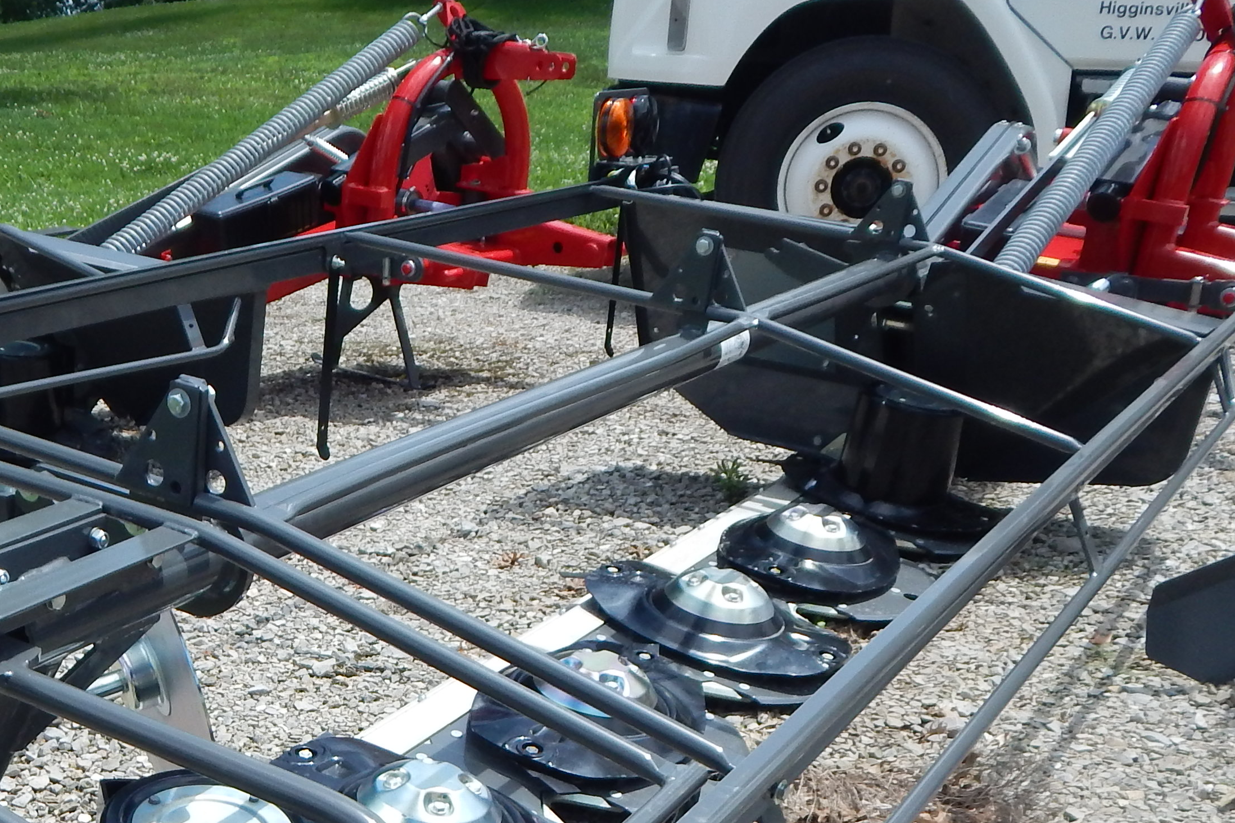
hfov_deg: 40.0
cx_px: 313
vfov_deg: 27.4
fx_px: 1646
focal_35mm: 48
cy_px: 676
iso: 125
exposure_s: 1/400
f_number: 6
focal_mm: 4
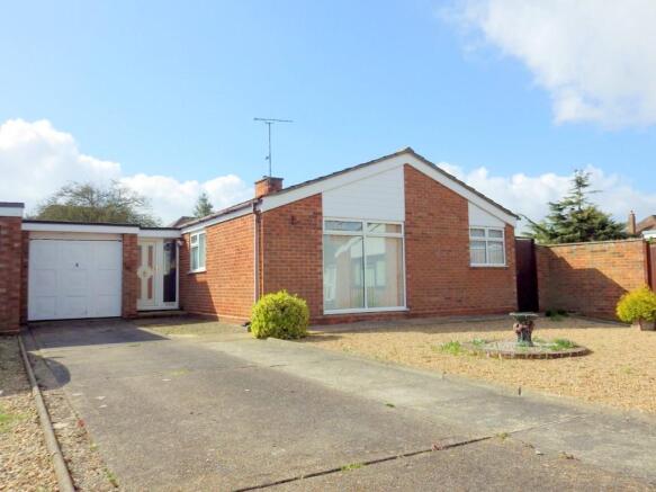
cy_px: 246
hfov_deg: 65.3
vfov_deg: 51.3
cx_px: 328
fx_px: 512
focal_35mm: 27
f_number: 3.2
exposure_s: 1/1250
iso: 100
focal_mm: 4.9
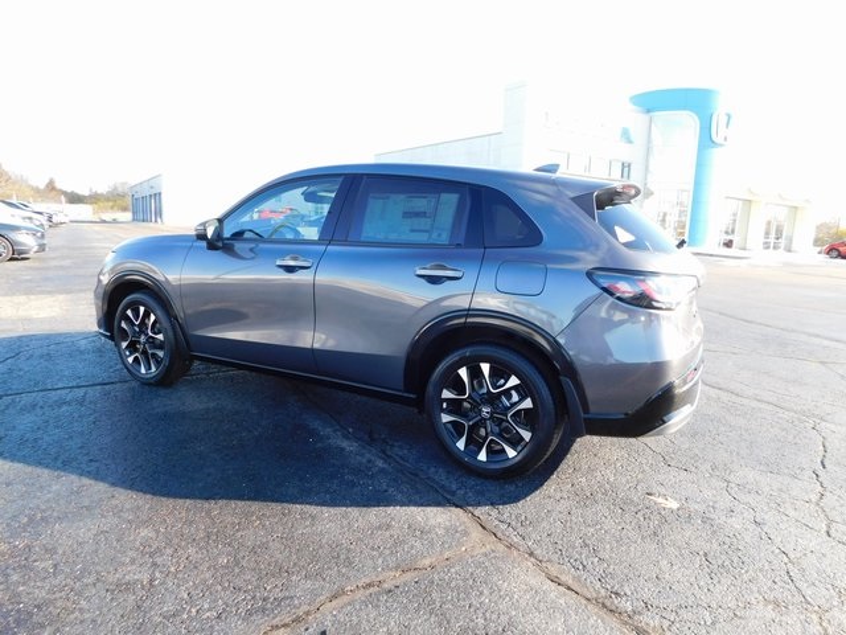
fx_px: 562
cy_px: 318
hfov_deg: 73.9
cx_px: 423
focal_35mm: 23
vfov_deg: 58.9
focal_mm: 4
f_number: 3
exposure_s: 1/320
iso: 125
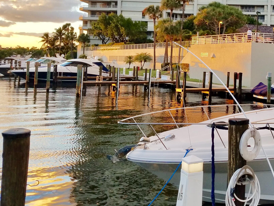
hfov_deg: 37.3
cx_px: 243
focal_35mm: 48
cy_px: 29
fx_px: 380
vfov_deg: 29.3
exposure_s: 1/371
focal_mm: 4.2
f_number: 1.7
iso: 50
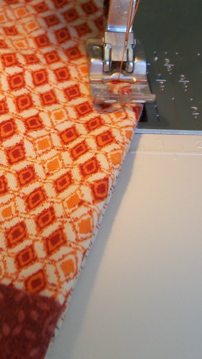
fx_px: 724
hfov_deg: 15.8
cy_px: 79
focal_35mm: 76
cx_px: 50
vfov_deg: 27.4
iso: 80
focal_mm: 7
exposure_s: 1/60
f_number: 3
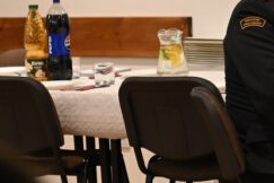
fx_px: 2101
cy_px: -24
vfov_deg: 5.0
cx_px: 332
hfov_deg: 7.4
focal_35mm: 276
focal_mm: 75
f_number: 2.8
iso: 1100
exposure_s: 1/125
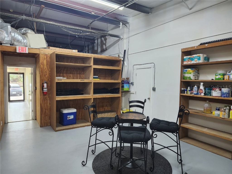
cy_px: 87
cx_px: 116
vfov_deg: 58.9
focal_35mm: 23
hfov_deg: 73.9
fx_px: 154
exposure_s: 1/120
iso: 320
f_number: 1.8
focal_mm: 5.4
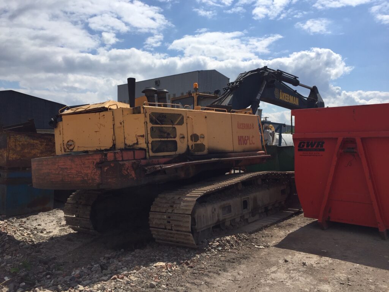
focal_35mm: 29
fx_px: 326
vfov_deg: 48.2
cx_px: 194
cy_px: 146
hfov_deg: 61.7
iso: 32
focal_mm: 4.15
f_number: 2.2
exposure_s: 1/3968
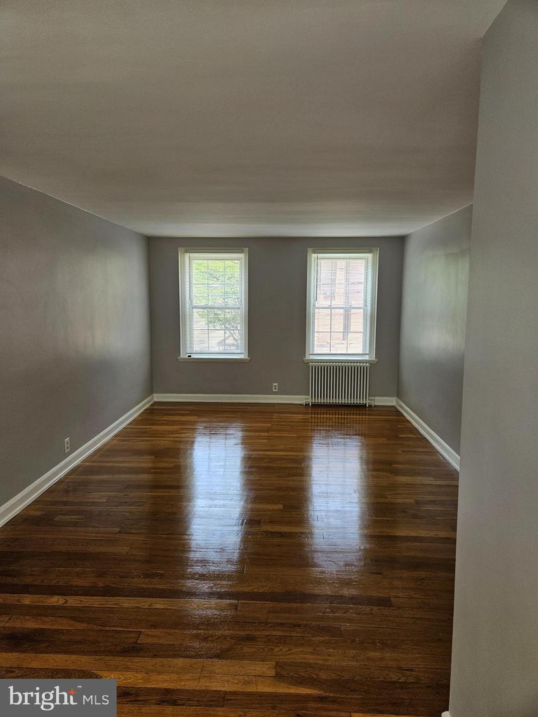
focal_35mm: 23
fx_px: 477
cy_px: 358
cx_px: 269
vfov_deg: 73.9
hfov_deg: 58.9
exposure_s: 1/207
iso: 80
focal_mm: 5.4
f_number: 1.8
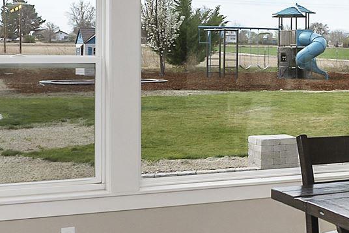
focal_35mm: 86
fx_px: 834
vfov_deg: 15.8
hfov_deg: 20.5
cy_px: 51
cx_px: 510
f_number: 6.3
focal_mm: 15
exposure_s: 1/200
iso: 160
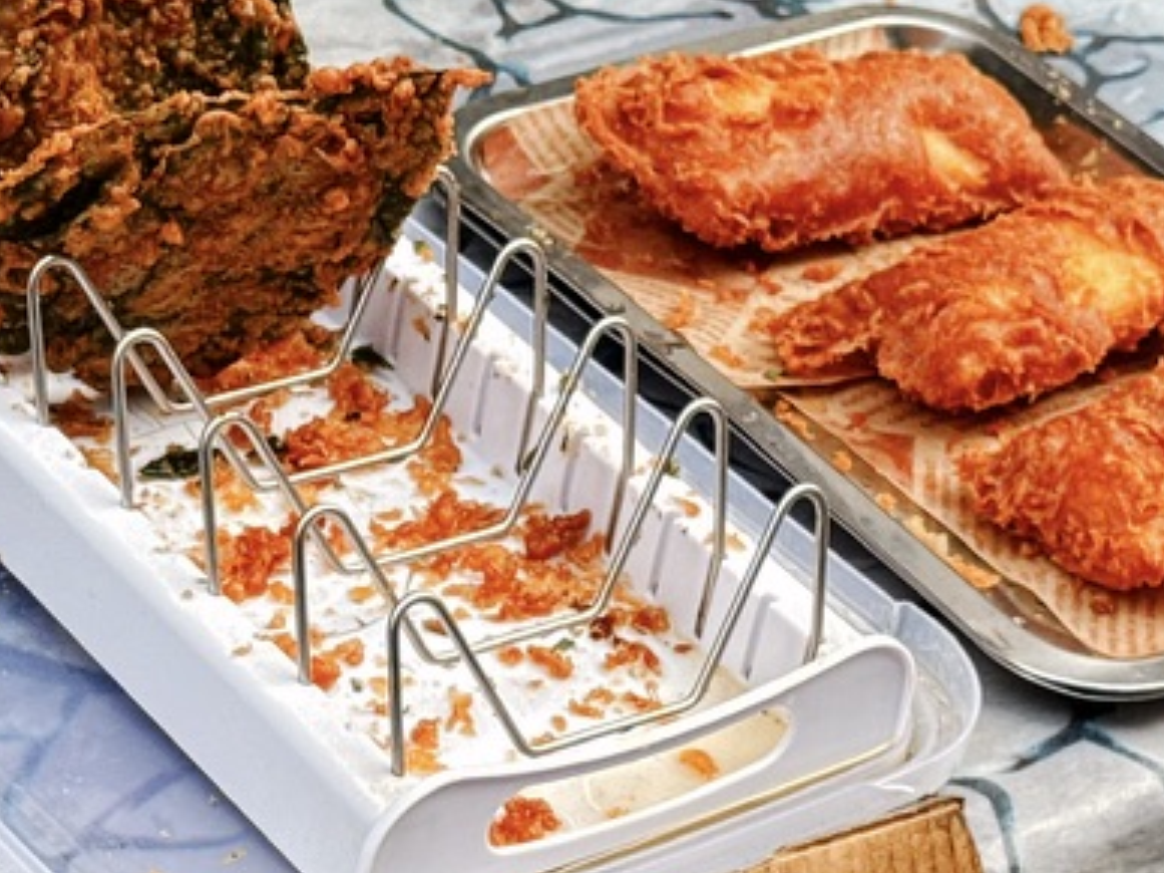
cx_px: 391
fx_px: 4269
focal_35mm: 127
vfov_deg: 11.5
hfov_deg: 15.5
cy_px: 972
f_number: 1.78
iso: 80
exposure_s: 1/121
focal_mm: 6.76
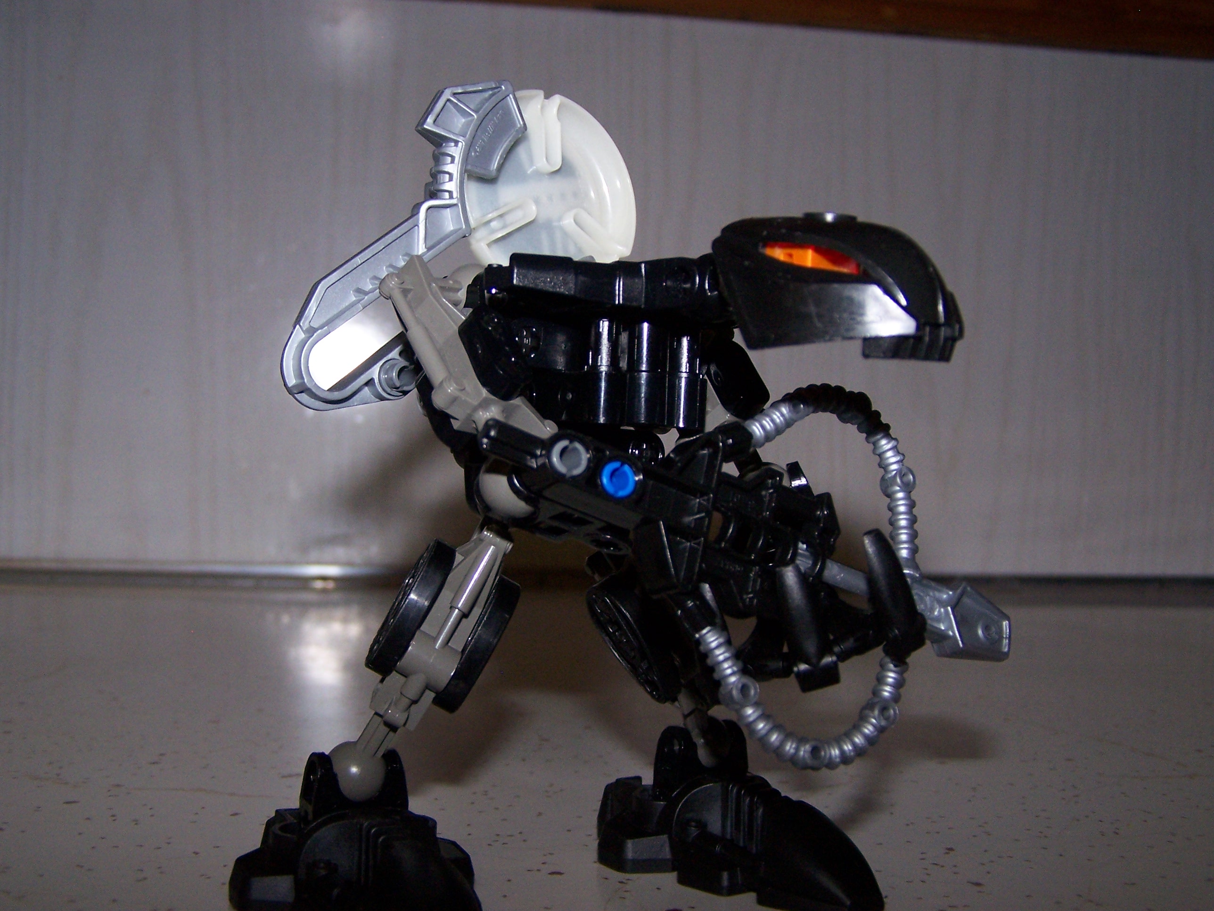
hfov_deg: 46.8
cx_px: 607
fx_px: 1403
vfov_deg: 36.0
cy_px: 456
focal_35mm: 40
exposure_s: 1/60
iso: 140
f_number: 2.8
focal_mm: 6.7
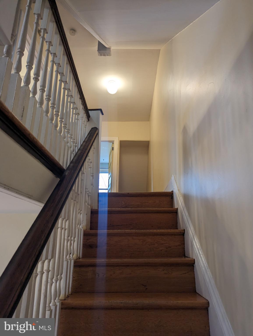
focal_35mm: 24
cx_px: 126
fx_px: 233
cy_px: 168
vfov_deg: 71.5
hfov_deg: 56.9
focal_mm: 6.81
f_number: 1.85
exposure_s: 1/40
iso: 115
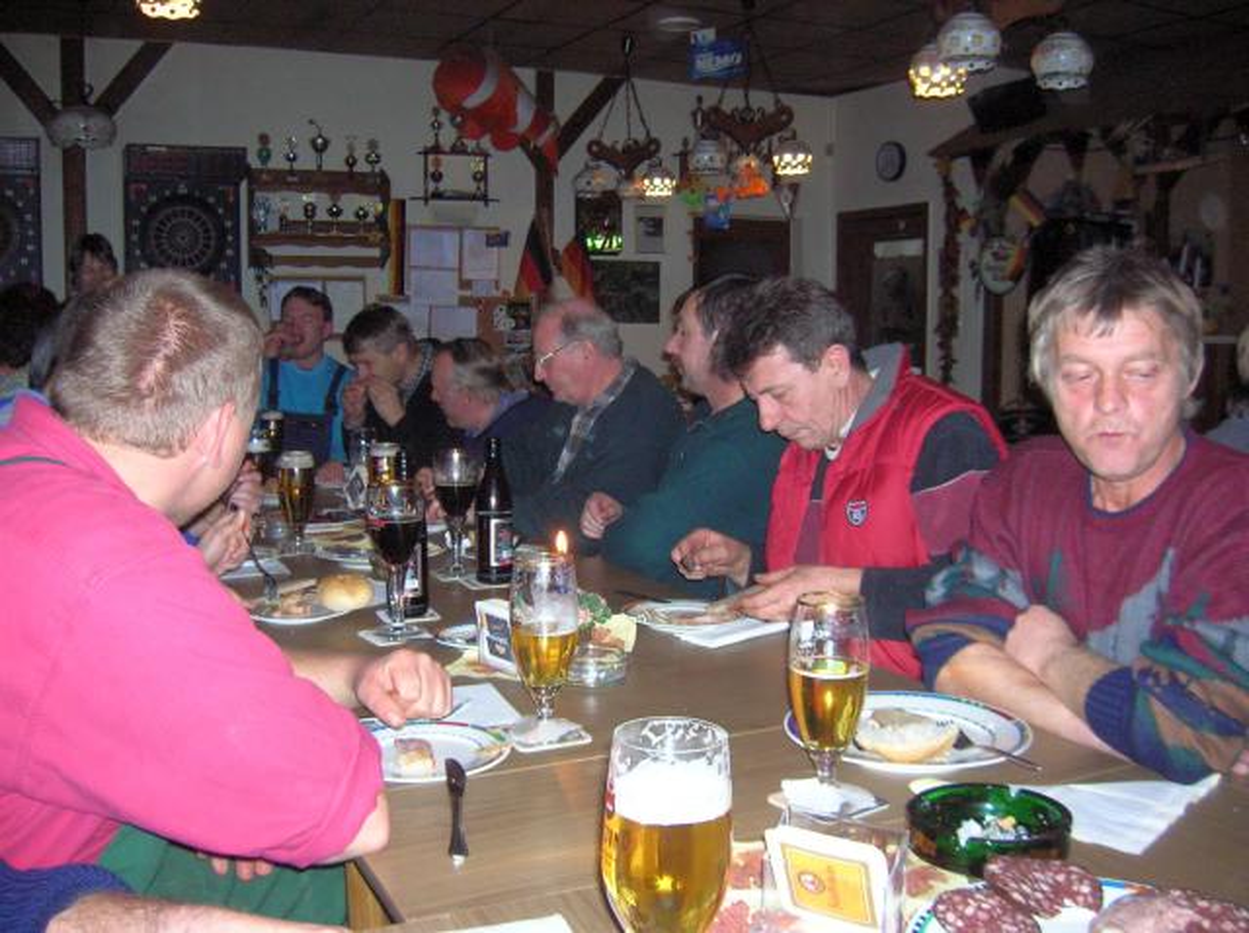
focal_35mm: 34
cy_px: 466
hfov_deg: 54.0
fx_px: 1225
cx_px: 624
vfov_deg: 41.7
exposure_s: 1/60.1
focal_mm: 5.7
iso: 165
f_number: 2.9
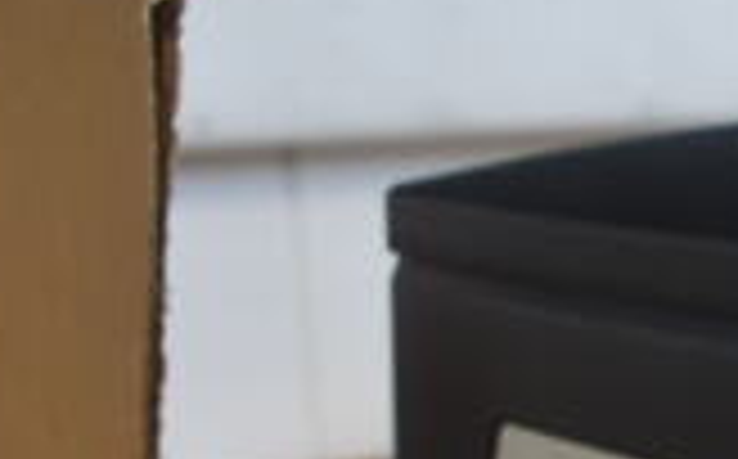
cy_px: 886
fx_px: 2290
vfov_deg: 10.6
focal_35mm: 114
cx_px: 1233
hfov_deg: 16.1
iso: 640
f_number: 5.6
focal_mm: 20
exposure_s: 1/60
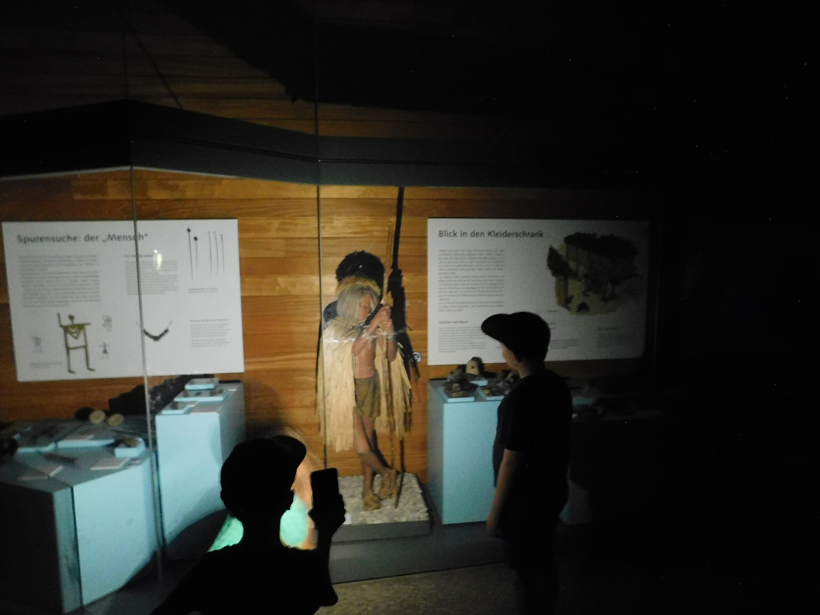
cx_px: 410
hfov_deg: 73.9
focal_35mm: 23
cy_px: 308
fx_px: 545
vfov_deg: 58.9
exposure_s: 1
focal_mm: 4
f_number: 3
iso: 1400
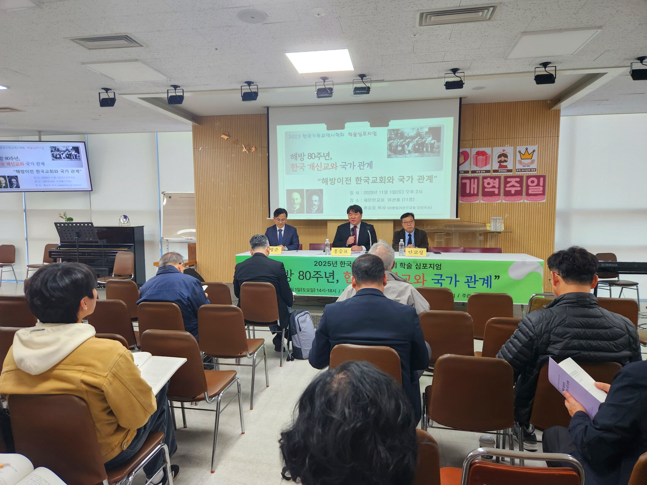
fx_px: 430
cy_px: 242
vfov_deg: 58.9
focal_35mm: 23
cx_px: 324
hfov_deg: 73.9
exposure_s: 1/120
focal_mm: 5.4
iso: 160
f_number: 1.8
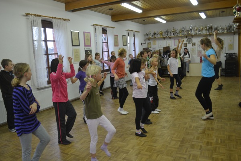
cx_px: 120
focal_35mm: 30
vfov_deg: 43.6
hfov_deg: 61.9
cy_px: 80
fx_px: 201
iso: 450
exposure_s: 1/60
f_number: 3.8
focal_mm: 20
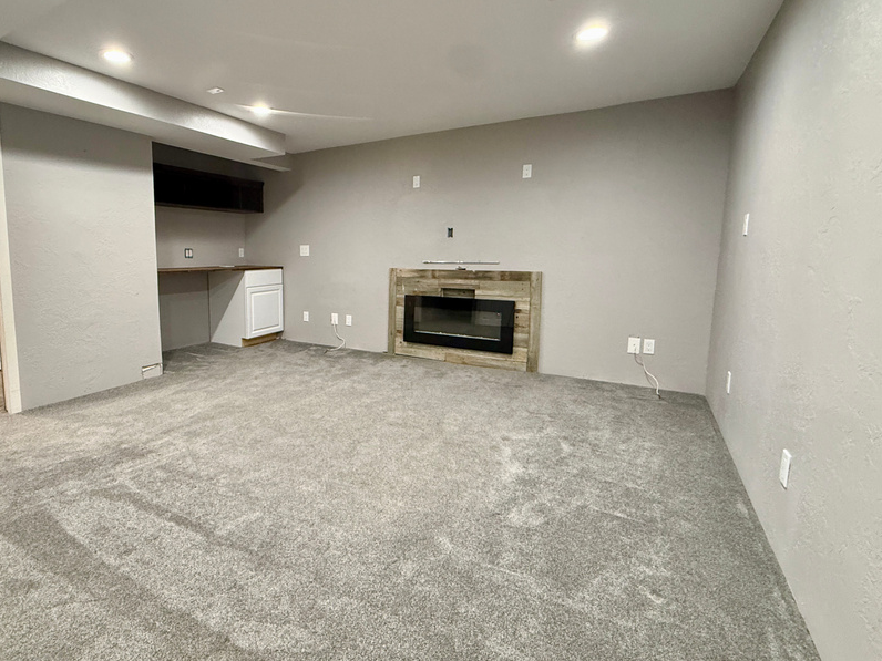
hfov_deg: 86.4
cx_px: 342
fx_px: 459
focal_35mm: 18
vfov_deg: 71.4
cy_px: 299
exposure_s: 1/60
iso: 400
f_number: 2.2
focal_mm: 2.22
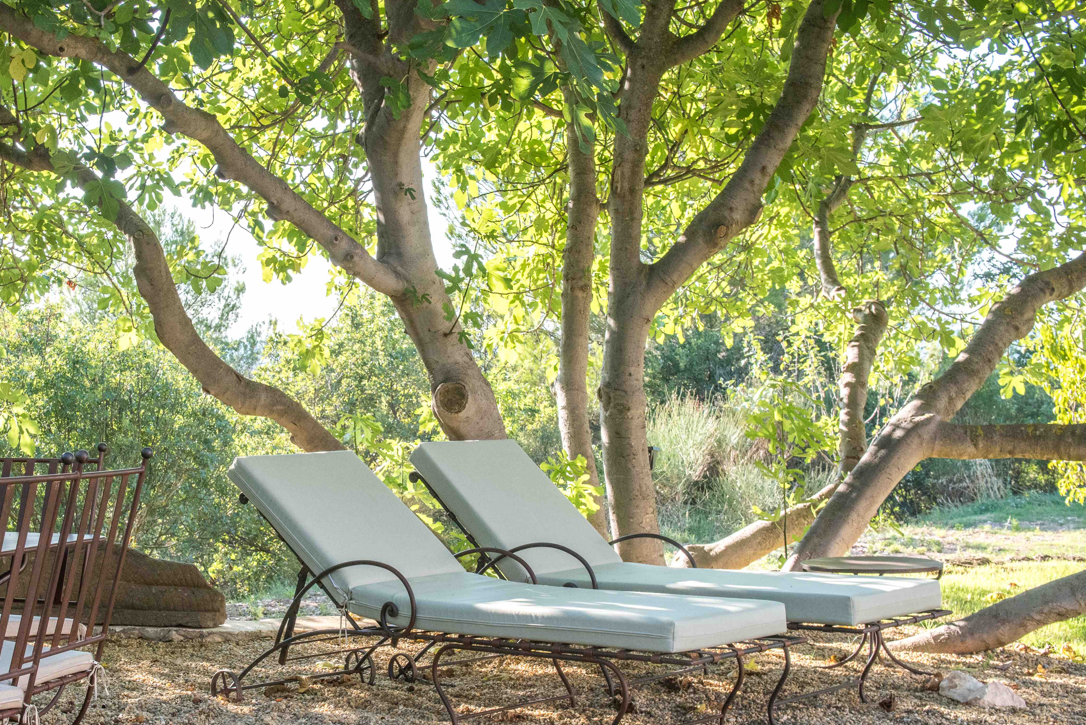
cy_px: 431
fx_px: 1660
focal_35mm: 55
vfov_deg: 24.6
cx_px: 303
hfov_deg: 35.6
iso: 800
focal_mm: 34
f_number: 7.1
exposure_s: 1/200
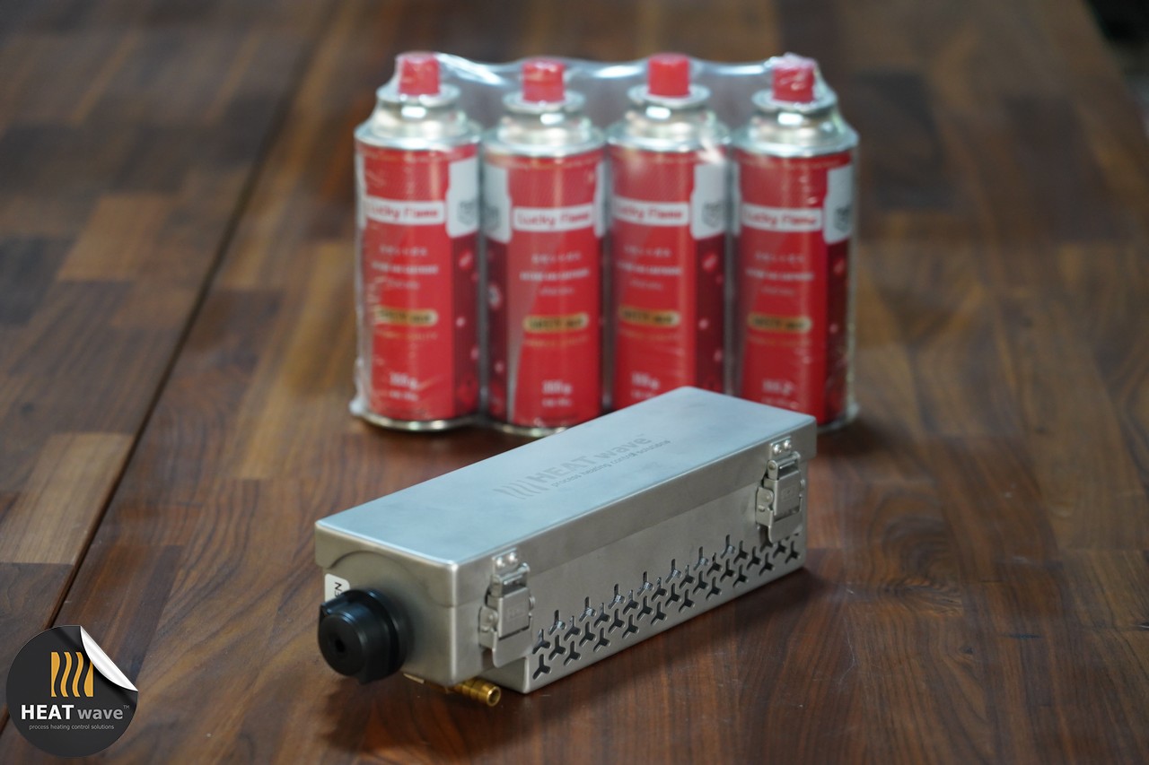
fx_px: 3351
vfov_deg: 13.0
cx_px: 574
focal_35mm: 105
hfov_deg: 19.5
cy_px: 382
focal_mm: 105
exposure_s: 1/125
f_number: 4
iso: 2500
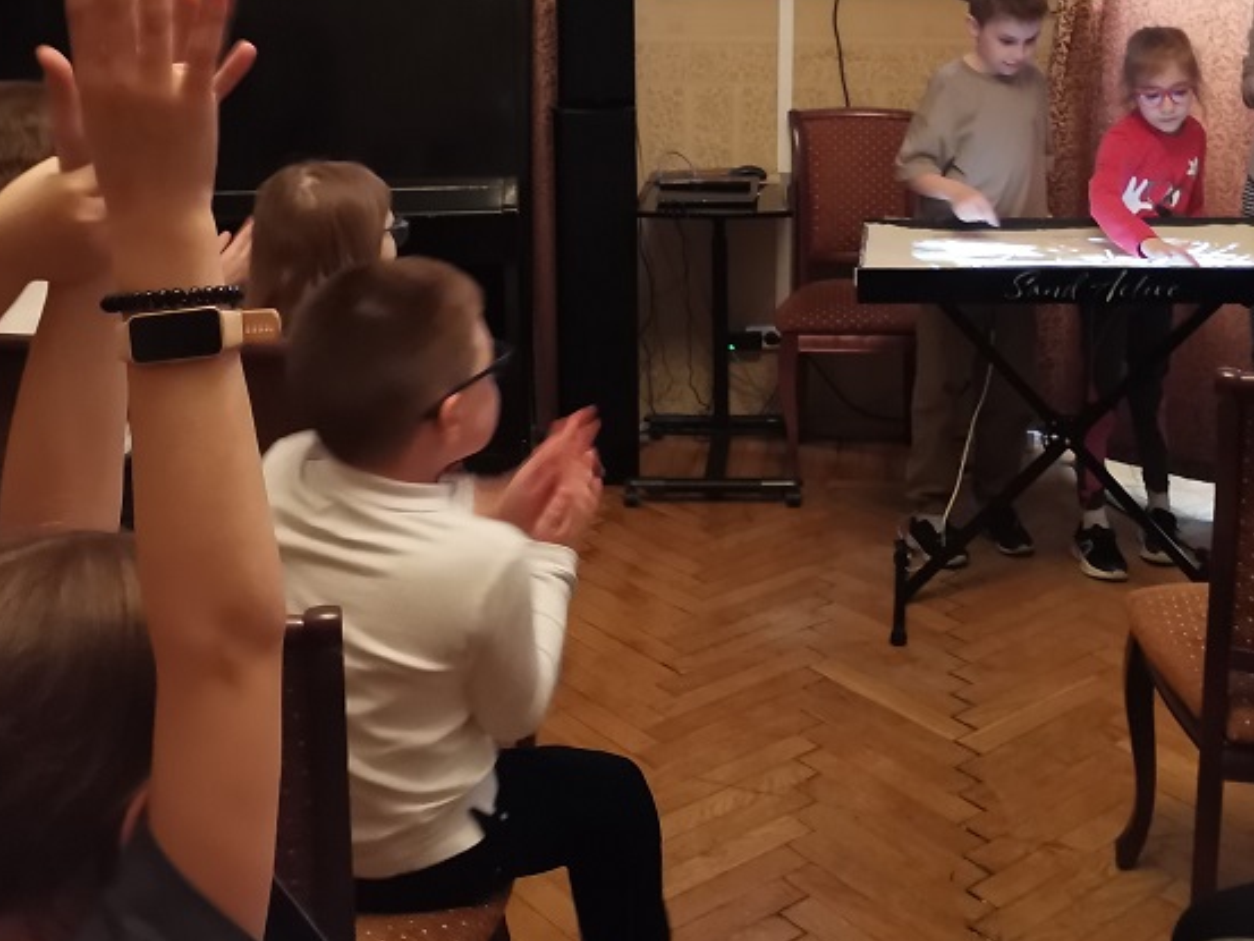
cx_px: 773
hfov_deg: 40.2
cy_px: 215
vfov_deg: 30.3
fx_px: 1703
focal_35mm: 47
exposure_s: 1/33.3
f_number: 1.8
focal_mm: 4.75
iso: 640
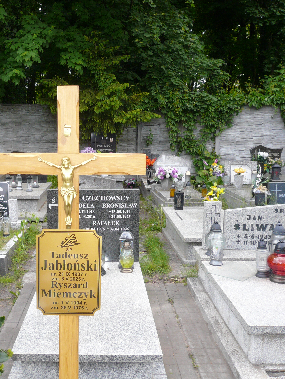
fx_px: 450
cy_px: 185
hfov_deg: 34.8
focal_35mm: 41
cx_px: 94
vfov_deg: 45.8
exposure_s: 1/250
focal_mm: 4.9
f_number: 2.9
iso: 100
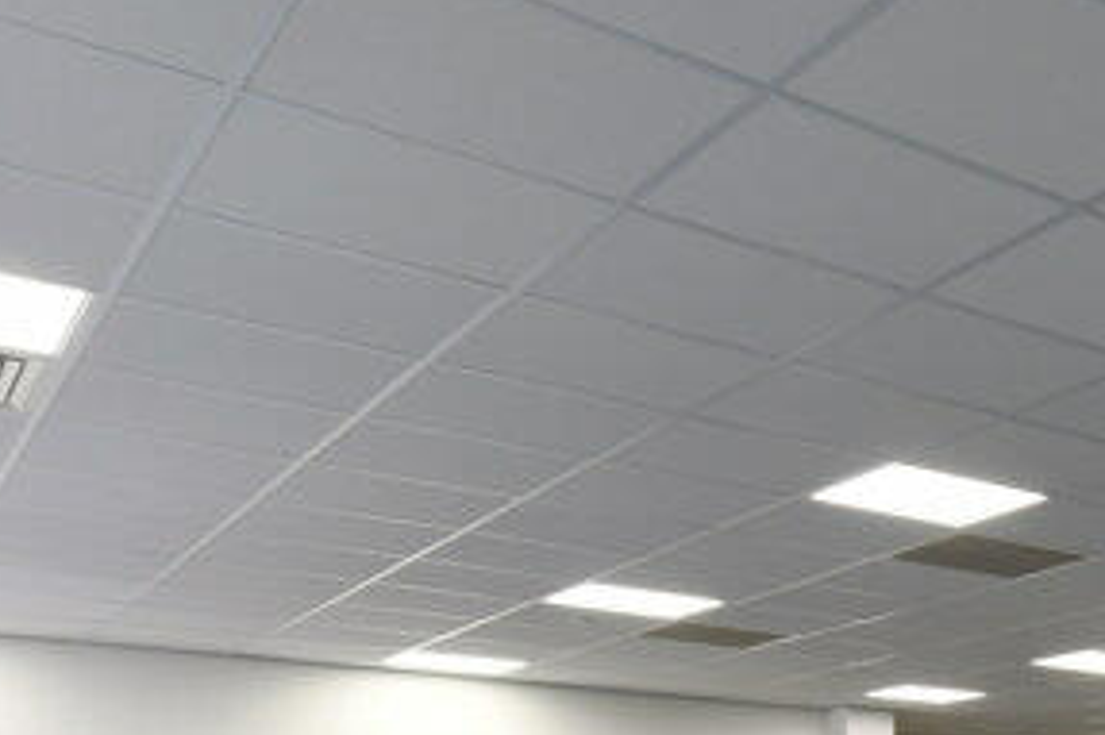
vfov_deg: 24.0
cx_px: 1417
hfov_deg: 31.2
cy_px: 925
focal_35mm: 50
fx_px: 1534
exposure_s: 1/15
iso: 500
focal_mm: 14
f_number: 10
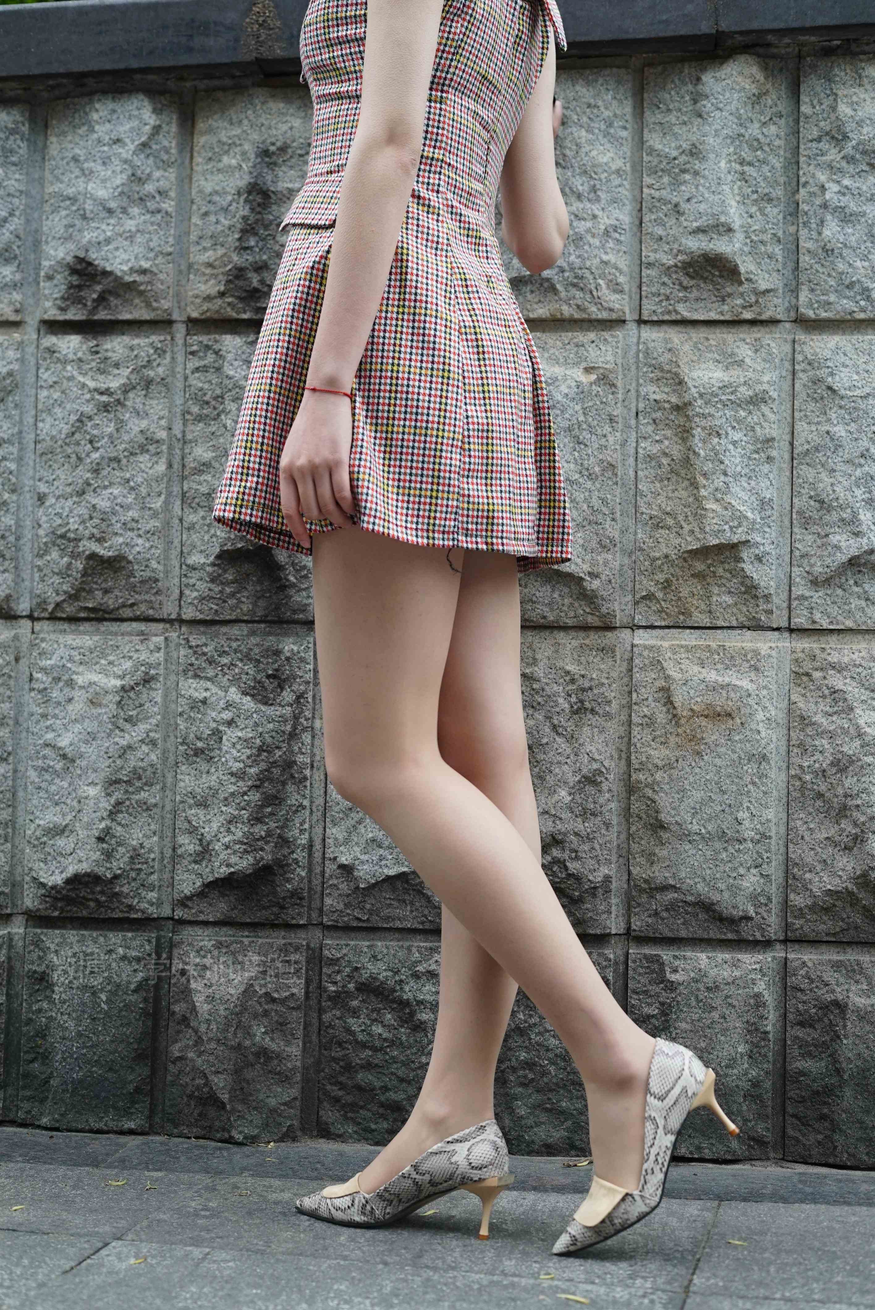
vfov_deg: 39.6
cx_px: 438
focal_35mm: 50
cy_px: 655
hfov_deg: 27.0
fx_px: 1820
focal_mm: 50
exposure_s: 1/60
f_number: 4
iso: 1000
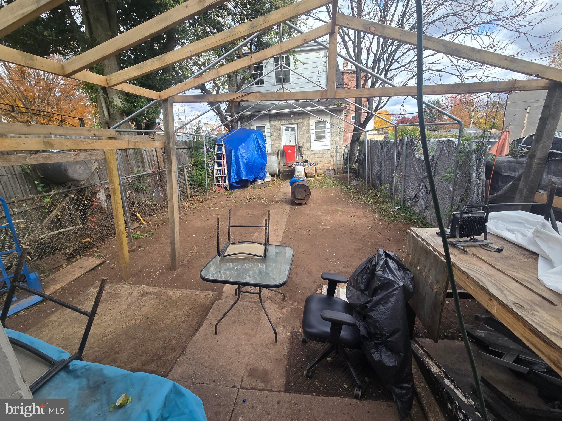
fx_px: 211
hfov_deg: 106.2
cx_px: 281
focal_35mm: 13
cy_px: 210
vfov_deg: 89.9
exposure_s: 1/412
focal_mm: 2.2
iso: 50
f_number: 2.2
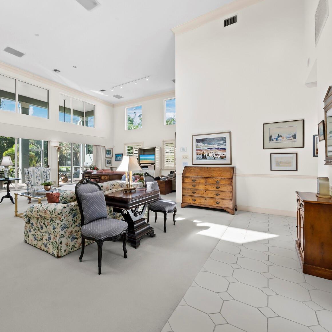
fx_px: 184
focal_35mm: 17
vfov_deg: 84.0
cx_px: 128
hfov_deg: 82.6
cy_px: 162
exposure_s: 1/5
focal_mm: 7
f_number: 11
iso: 200
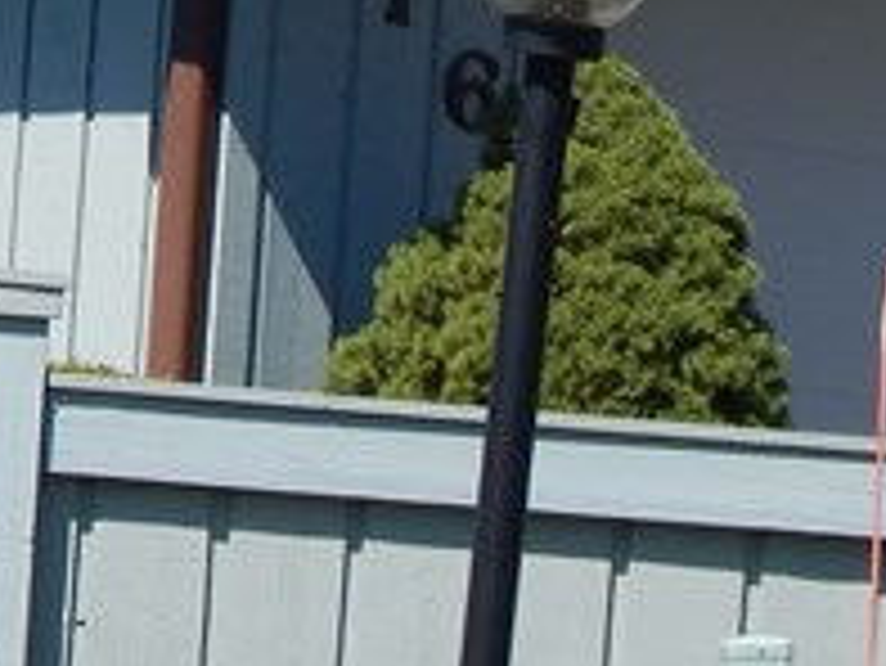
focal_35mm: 249
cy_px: -477
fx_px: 6377
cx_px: -72
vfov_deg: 5.9
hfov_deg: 7.9
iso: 125
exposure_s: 1/1000
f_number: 3.7
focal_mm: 8.6
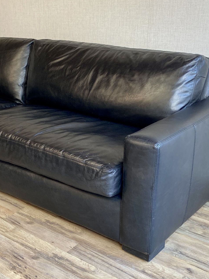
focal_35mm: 42
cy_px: 135
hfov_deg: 33.3
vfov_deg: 44.8
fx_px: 338
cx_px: 40
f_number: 1.8
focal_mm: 4.25
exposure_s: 1/60
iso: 64
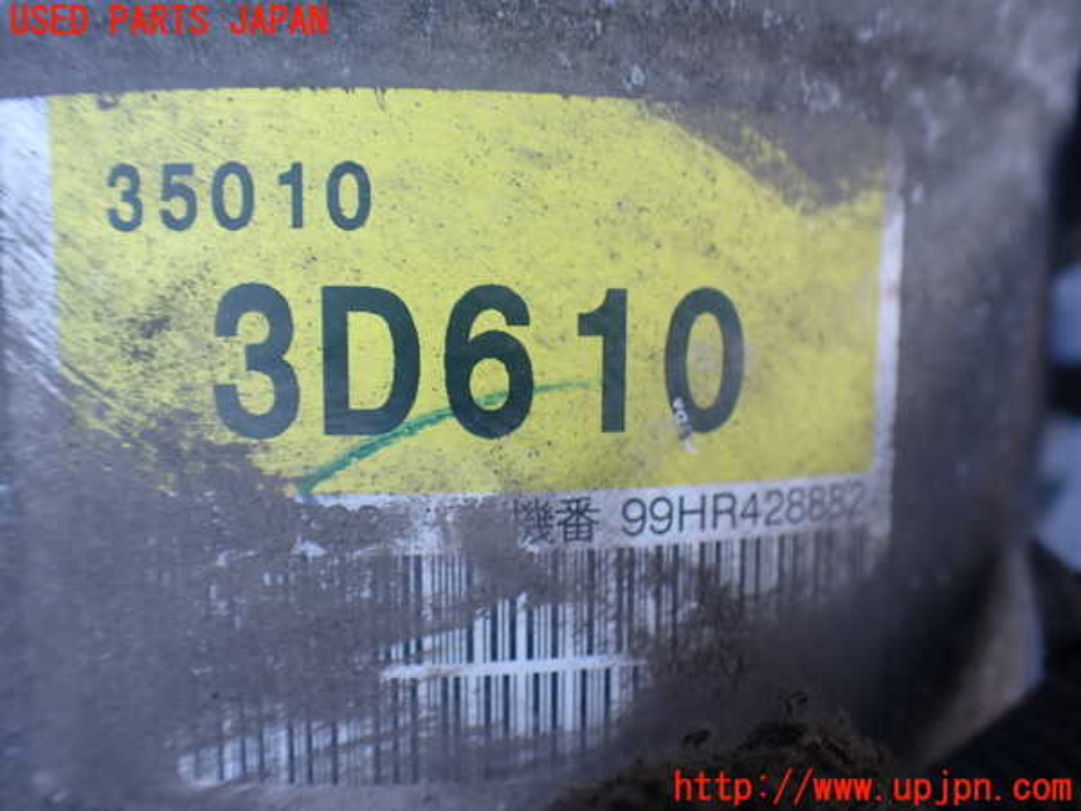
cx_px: 540
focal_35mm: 30
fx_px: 937
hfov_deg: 60.0
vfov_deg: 46.8
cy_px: 406
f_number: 2.3
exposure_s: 1/200
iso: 100
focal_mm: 5.4
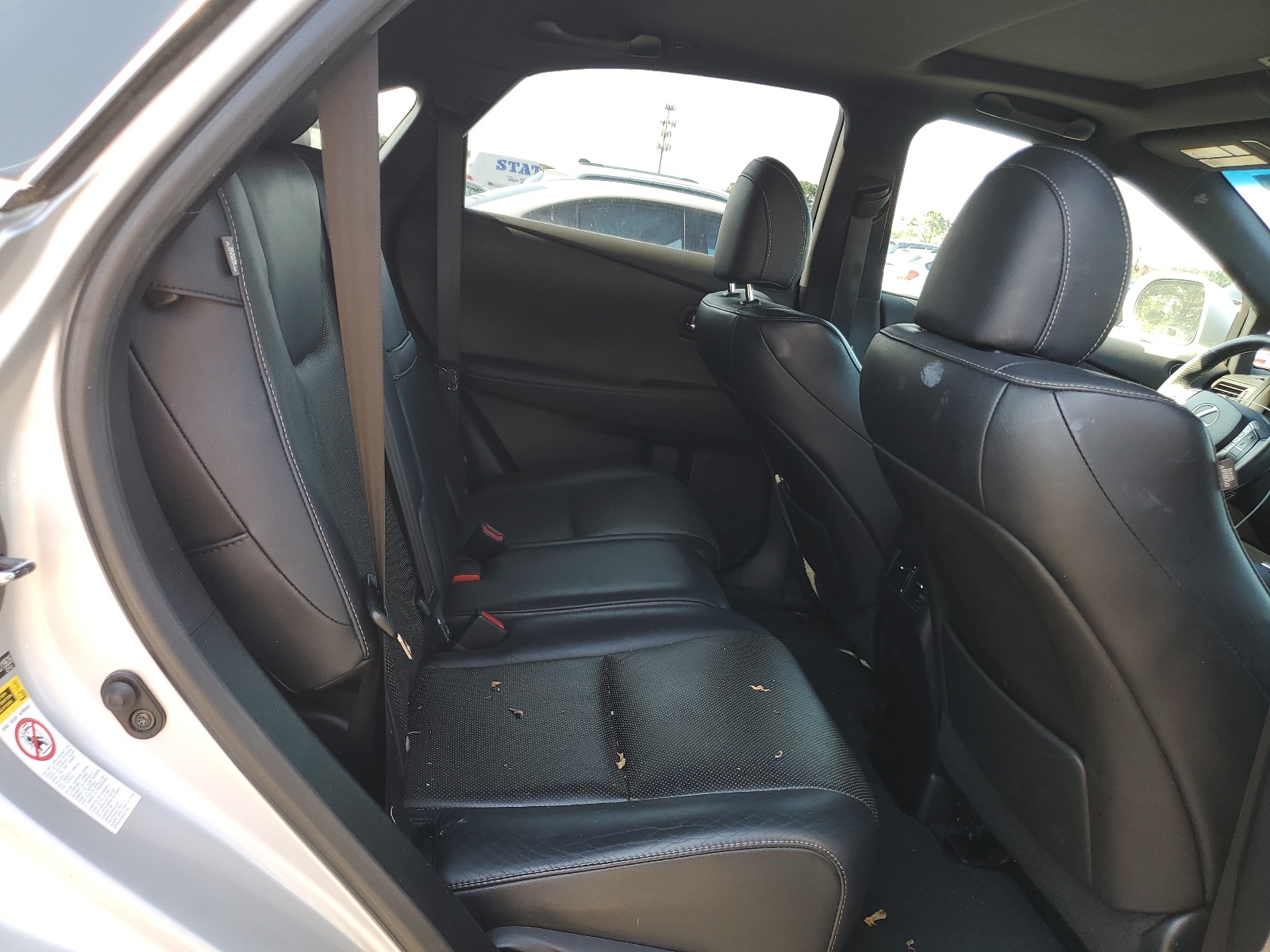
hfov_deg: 67.3
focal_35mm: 26
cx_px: 635
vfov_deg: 53.1
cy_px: 476
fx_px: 954
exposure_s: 1/175
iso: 50
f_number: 1.5
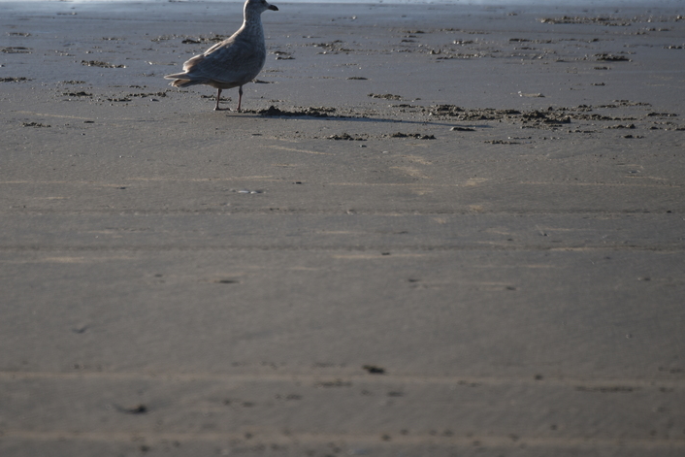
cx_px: 246
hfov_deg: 3.8
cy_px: 66
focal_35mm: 544
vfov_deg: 2.5
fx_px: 10353
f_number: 5.6
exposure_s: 1/640
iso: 100
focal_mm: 300
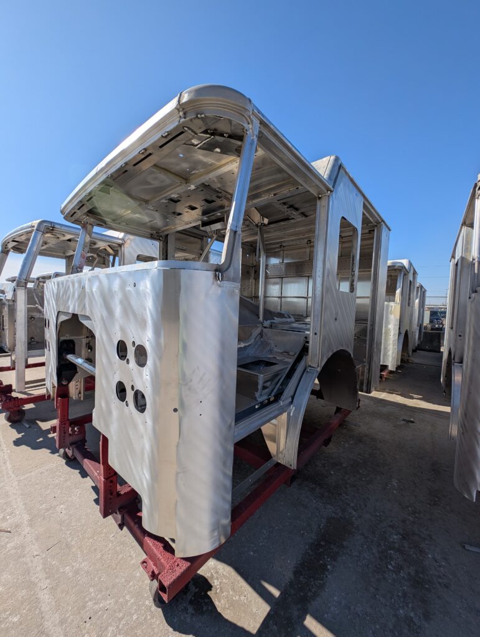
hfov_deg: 94.6
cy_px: 318
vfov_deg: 110.5
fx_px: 221
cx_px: 240
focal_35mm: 12
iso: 44
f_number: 1.95
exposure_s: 1/3049
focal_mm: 2.23
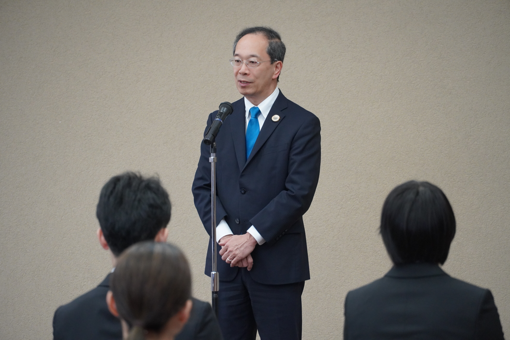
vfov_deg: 6.8
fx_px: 2870
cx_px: 255
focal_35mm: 202
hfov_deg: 10.2
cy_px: 170
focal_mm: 135
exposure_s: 1/250
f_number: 5.6
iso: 2000
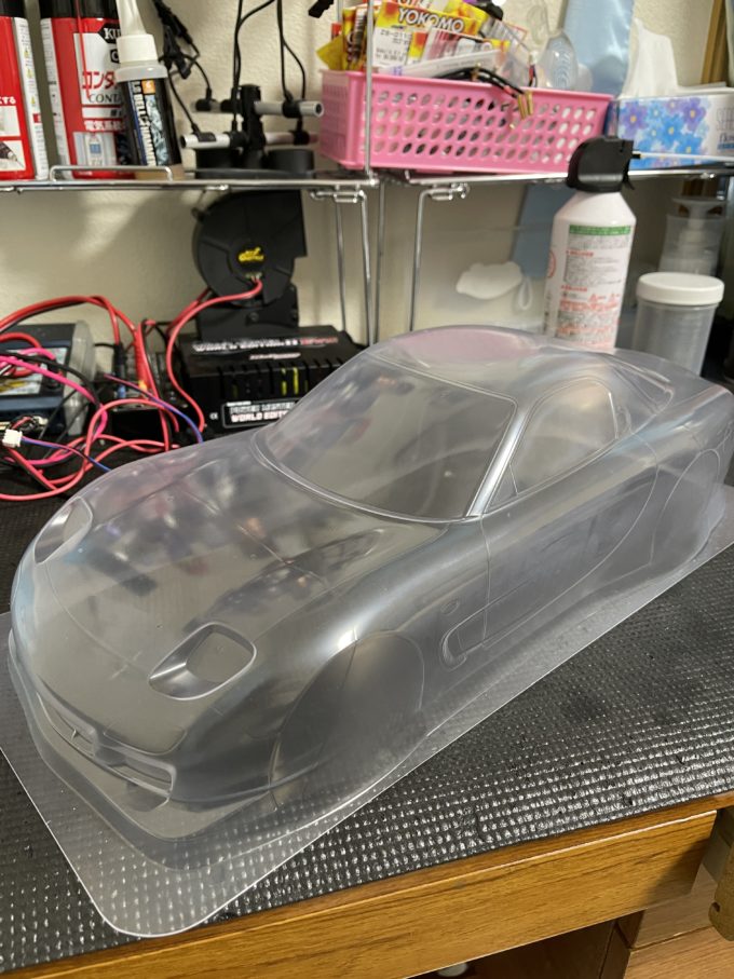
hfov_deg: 53.1
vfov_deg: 67.3
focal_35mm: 26
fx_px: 735
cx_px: 367
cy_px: 490
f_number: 1.6
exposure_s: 1/50
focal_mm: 5.1
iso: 320
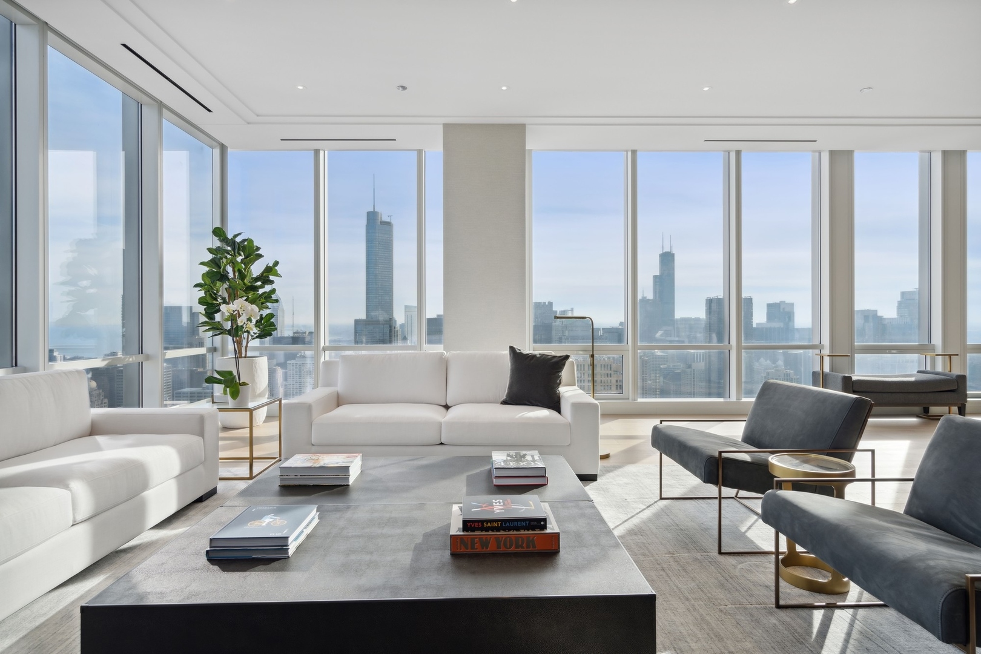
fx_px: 518
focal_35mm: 19
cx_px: 490
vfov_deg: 64.6
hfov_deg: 86.9
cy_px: 327
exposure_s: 1/20
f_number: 8
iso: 200
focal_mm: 19
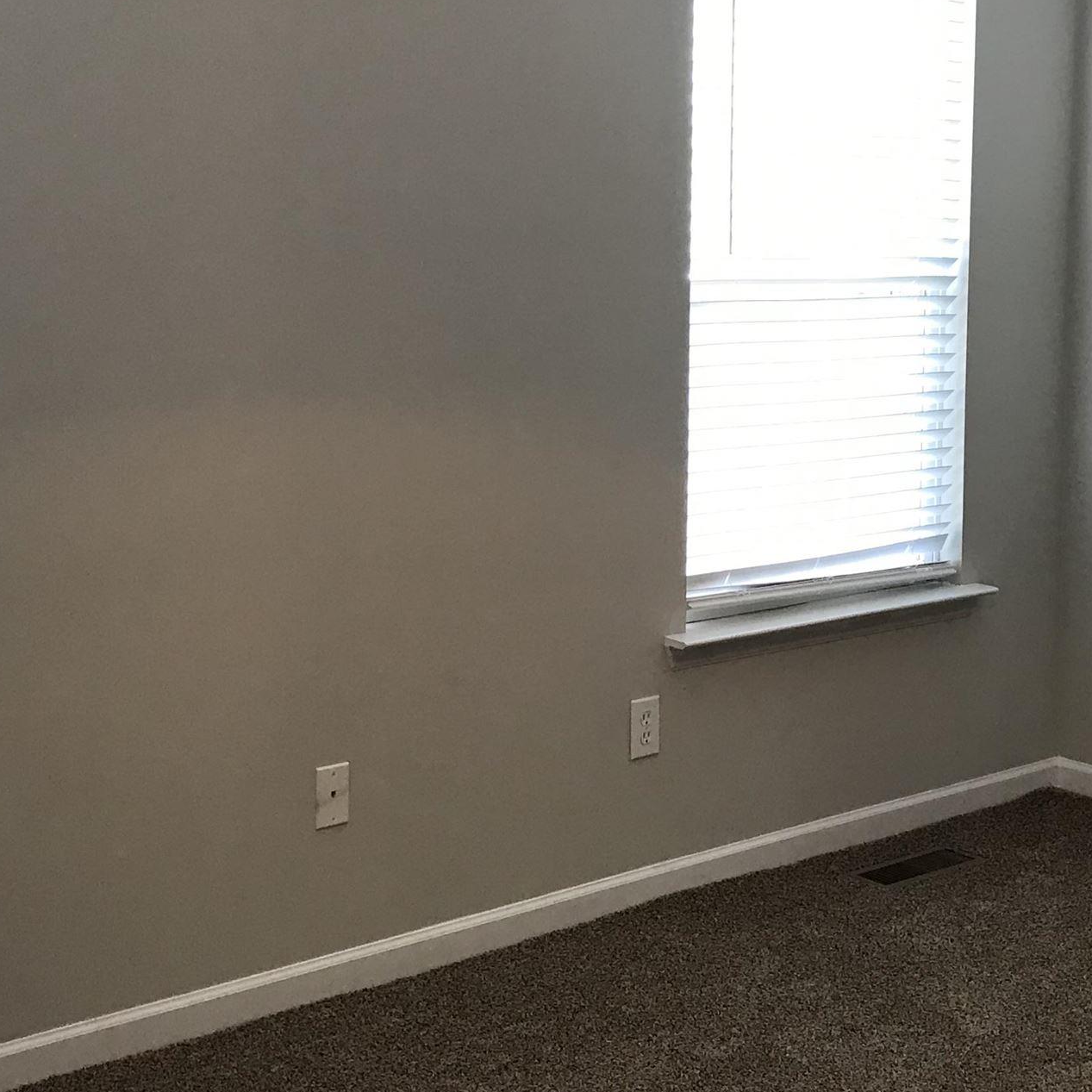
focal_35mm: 60
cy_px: 402
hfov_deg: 28.4
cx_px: 721
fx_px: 2141
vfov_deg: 28.5
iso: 25
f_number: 1.8
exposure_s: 1/30
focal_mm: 3.99
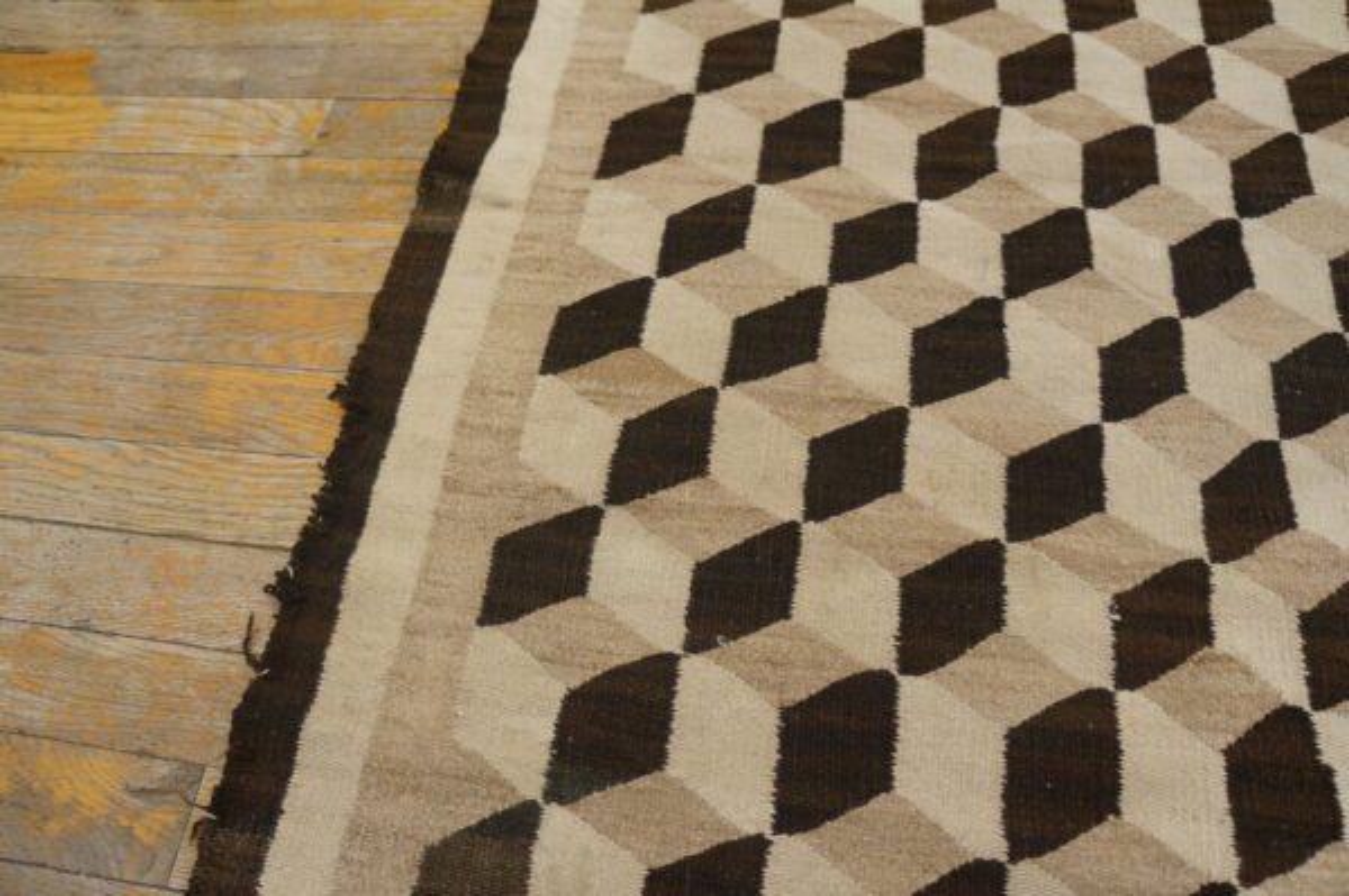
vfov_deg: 47.9
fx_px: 1011
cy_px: 448
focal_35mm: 27
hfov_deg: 67.4
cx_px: 674
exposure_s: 1/160
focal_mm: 18
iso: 2500
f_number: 4
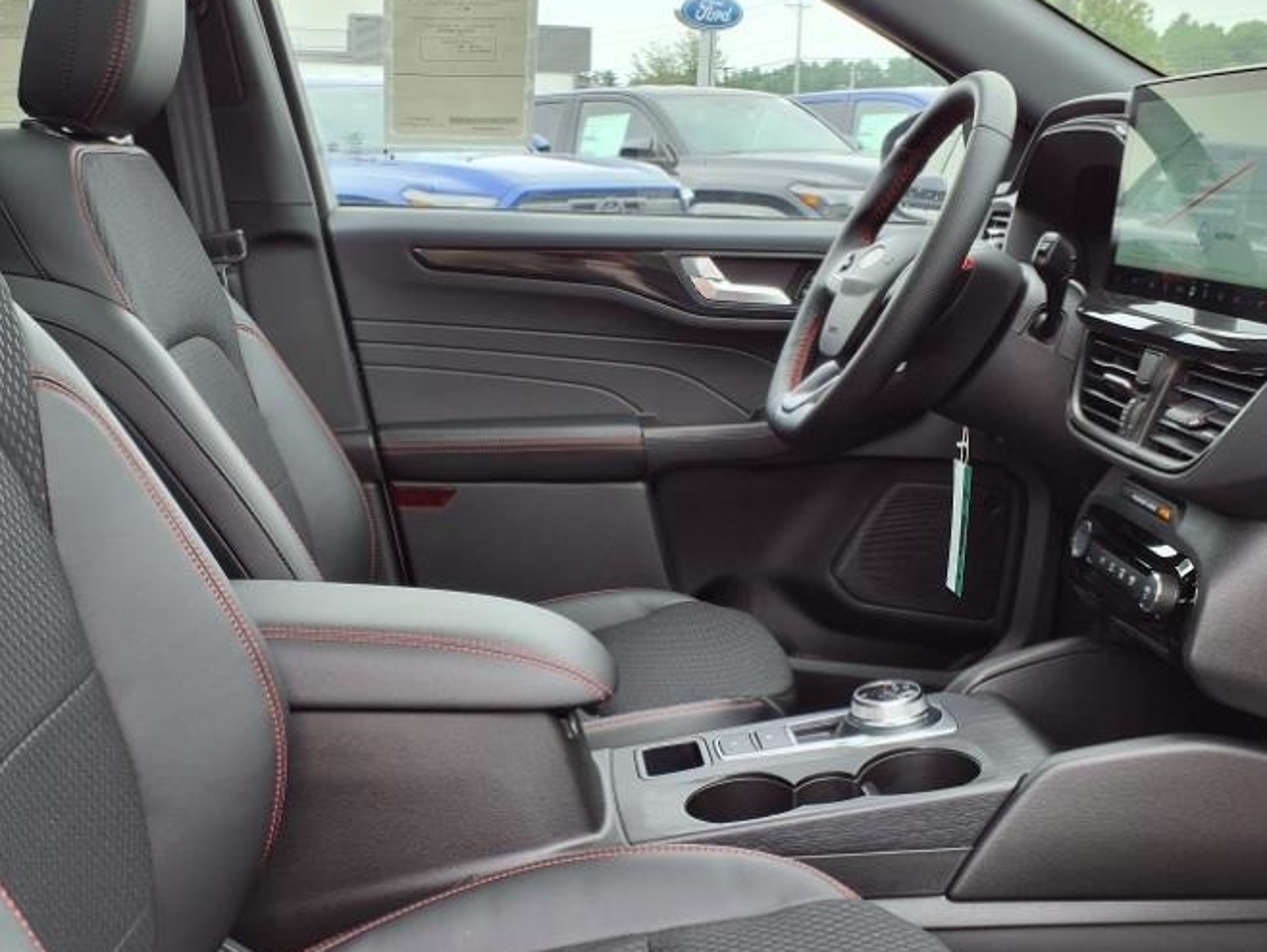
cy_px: 561
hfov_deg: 44.3
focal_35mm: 42
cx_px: 460
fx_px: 1538
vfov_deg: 34.3
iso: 40
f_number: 1.9
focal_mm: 3.58
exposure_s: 1/120
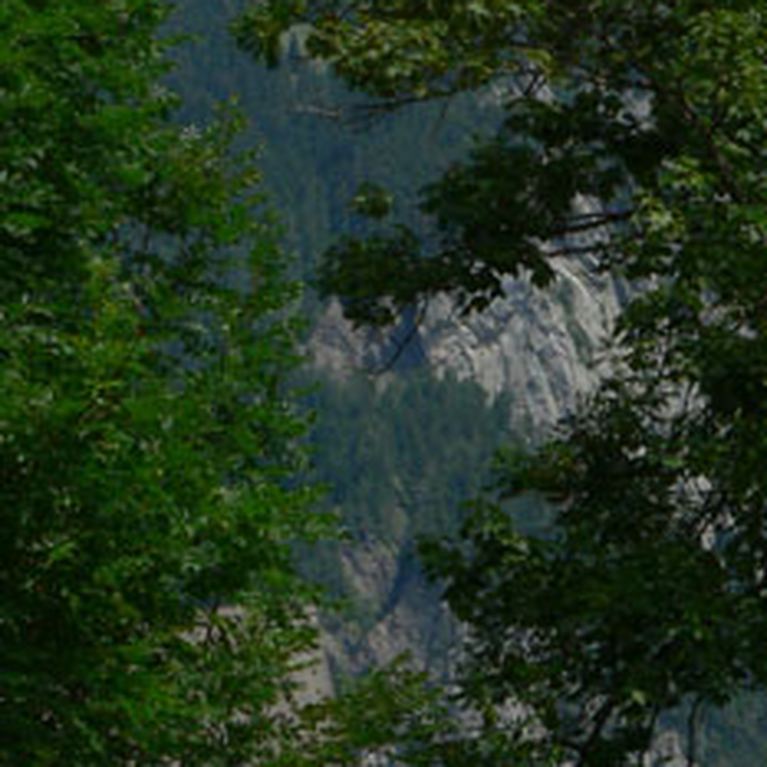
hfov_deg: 5.9
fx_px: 7470
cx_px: 477
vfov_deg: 5.8
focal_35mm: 298
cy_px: -211
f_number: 8
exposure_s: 1/400
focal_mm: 21.8
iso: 100
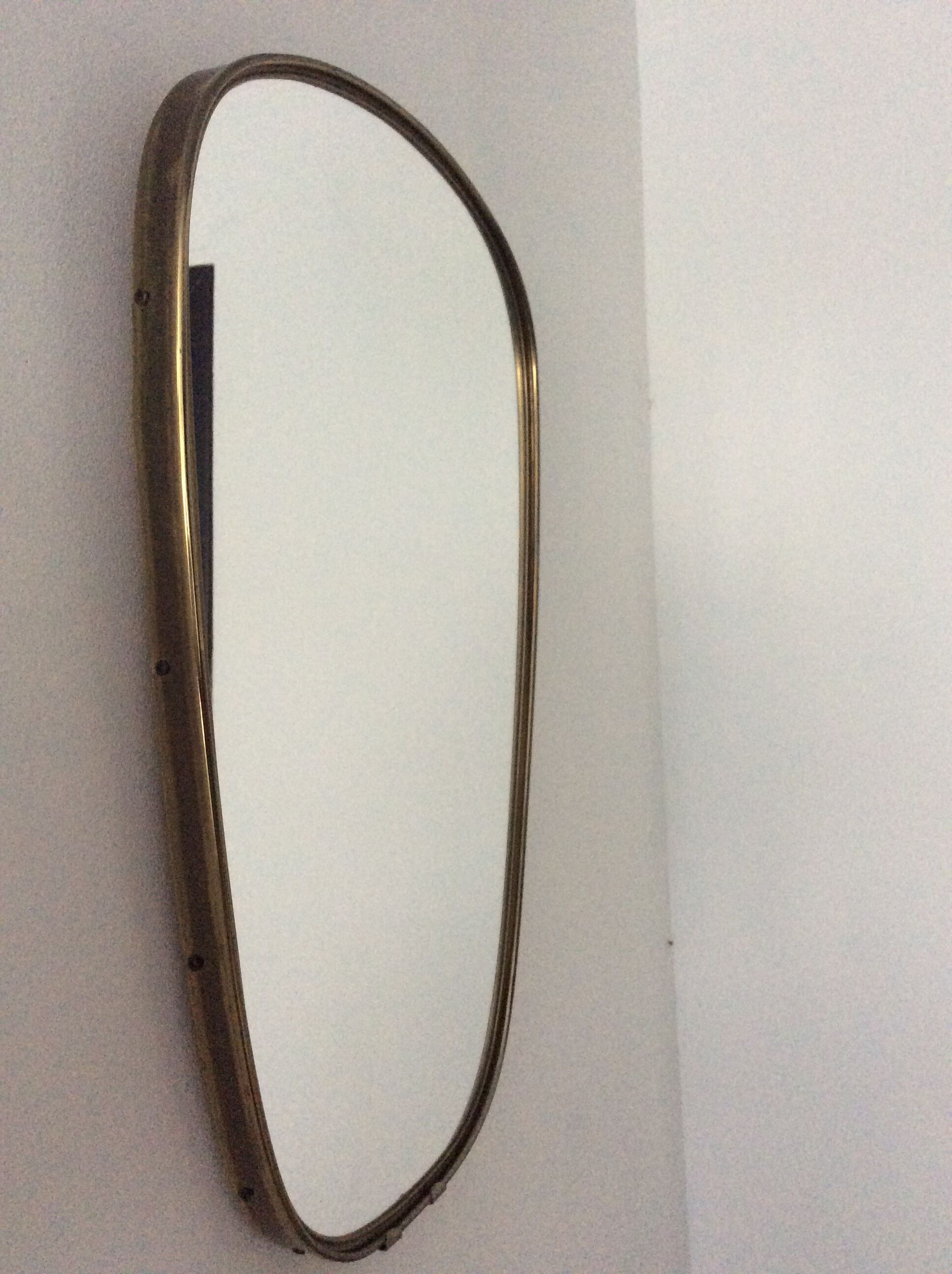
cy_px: 637
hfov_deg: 44.1
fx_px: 1177
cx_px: 476
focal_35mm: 32
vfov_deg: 56.9
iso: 250
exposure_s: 1/25
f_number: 2.4
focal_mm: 3.3
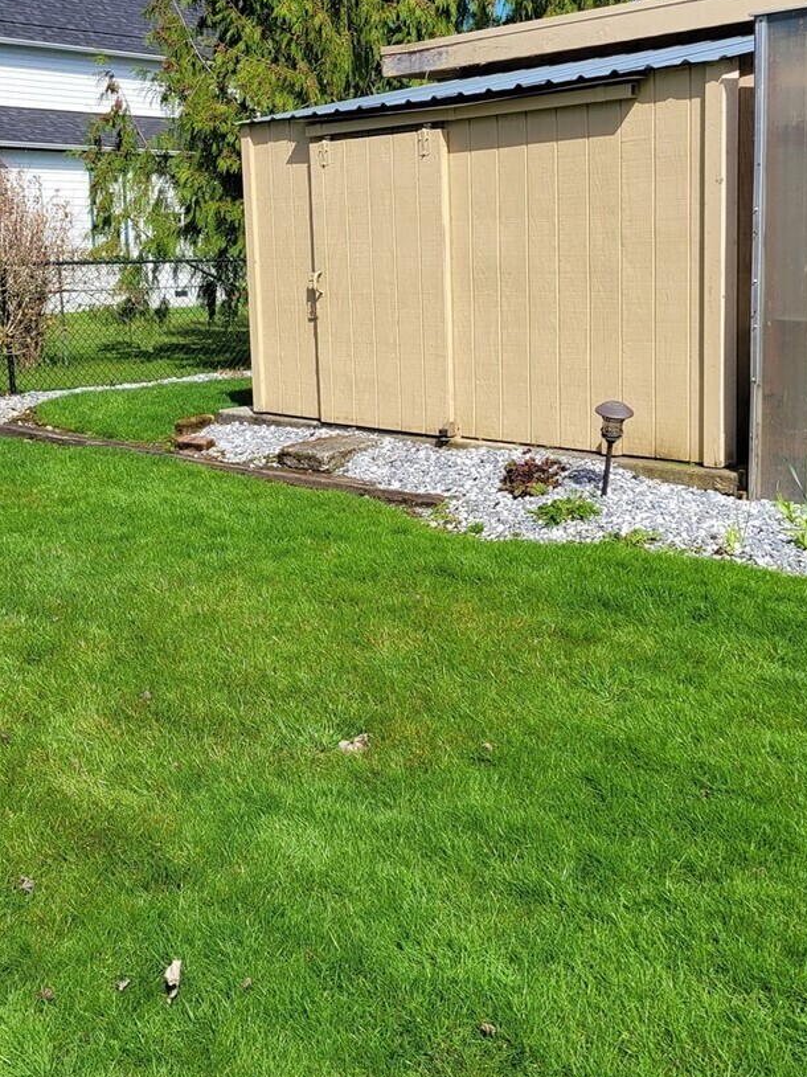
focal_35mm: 46
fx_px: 1431
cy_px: 459
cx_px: 480
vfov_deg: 41.1
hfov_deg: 31.4
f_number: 1.8
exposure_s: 1/2005
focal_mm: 5.4
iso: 40
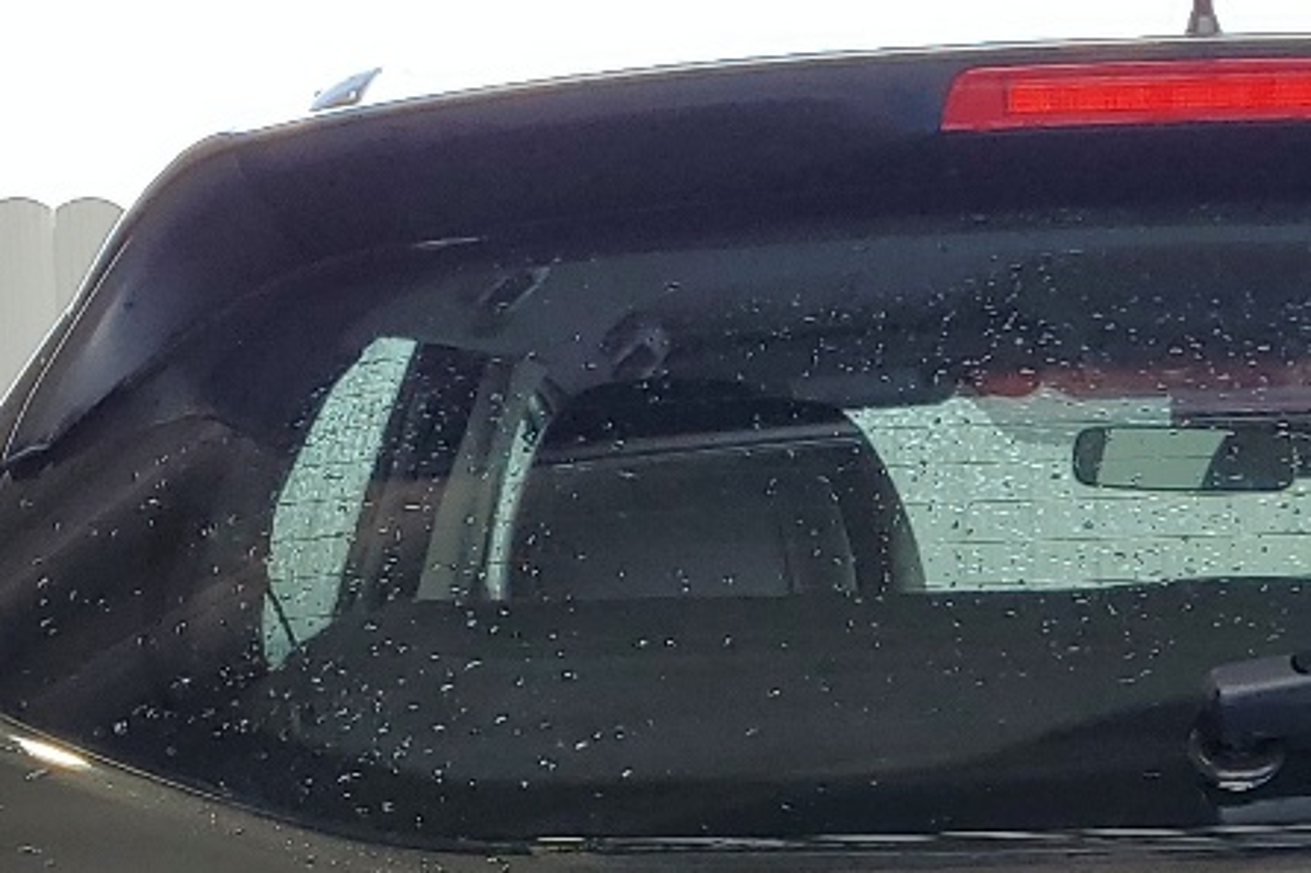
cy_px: 1334
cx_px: 1285
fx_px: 3531
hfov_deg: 20.4
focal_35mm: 97
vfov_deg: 13.3
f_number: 1.5
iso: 50
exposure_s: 1/769
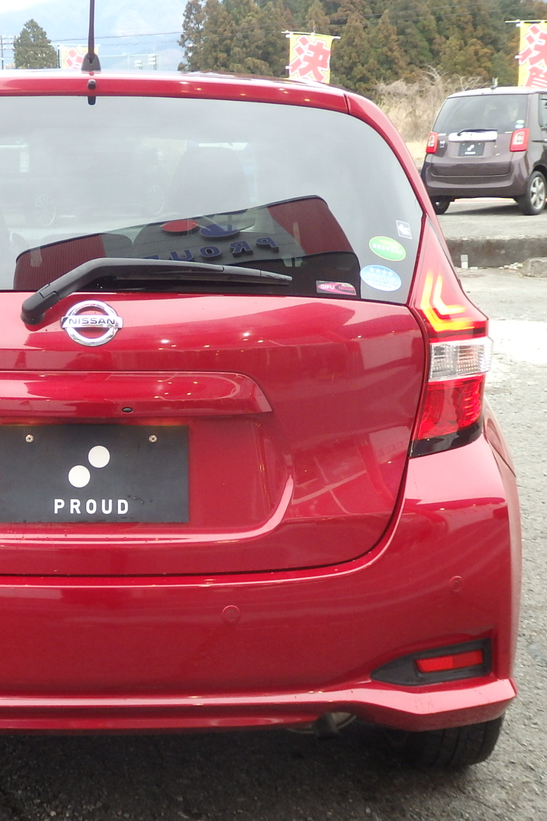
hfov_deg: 23.7
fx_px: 1276
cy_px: 411
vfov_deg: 35.6
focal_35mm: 56
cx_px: 87
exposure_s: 1/40
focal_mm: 7.3
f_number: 3.7
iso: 250
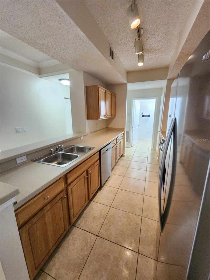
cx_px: 105
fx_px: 105
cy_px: 140
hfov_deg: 89.9
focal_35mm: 13
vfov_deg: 106.2
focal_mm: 2.2
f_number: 2.2
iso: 640
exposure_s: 1/24
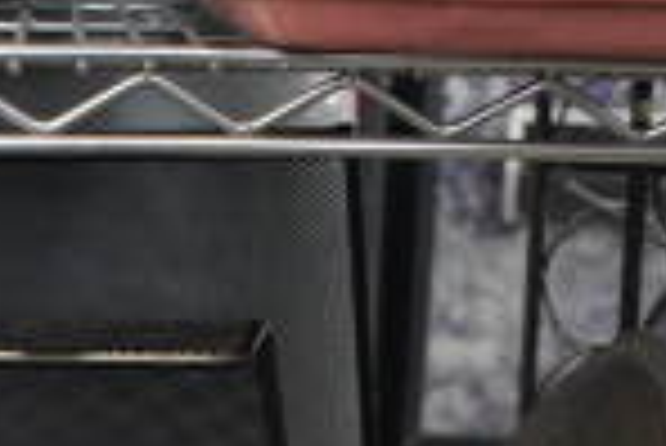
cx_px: 112
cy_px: 770
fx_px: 2296
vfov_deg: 10.5
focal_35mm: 124
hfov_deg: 16.4
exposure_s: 1/125
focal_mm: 20
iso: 2000
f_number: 3.5
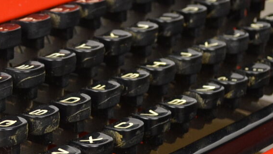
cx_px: -98
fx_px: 1209
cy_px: 38
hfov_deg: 12.4
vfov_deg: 7.3
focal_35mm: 167
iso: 400
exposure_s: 1/80
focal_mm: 26
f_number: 4.5
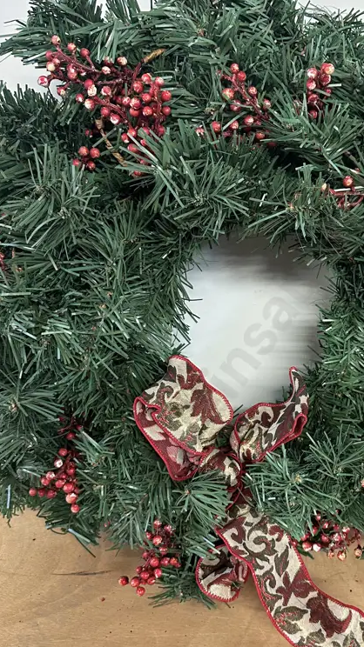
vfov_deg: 55.2
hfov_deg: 32.4
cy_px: 348
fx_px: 618
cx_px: 253
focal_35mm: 36
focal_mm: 6.86
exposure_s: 1/50
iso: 320
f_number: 1.78
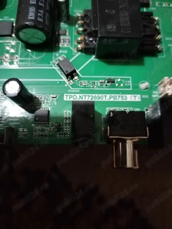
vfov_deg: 67.3
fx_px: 172
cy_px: 114
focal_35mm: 26
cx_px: 86
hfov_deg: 53.1
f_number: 1.8
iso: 1801
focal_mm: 4.75
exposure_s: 1/16.7
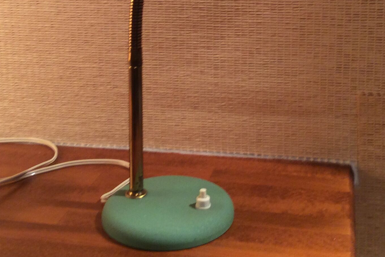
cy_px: 4
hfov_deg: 31.9
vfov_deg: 20.9
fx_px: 674
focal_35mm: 63
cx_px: 208
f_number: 2.4
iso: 64
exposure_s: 1/25
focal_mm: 3.3
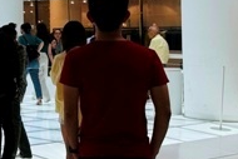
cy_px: 3
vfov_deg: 12.9
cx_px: -137
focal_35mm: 105
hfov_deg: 17.2
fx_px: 695
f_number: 1.78
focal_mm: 6.86
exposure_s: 1/191
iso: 64
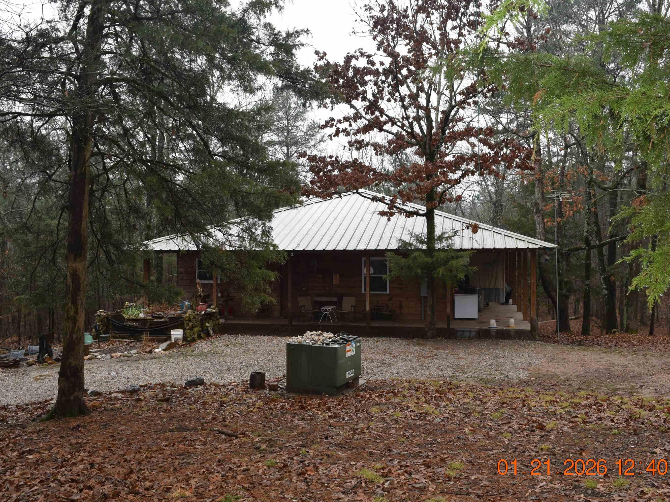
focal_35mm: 30
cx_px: 356
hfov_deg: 59.9
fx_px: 581
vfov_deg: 46.8
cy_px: 248
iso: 280
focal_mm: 18
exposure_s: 1/60
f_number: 8
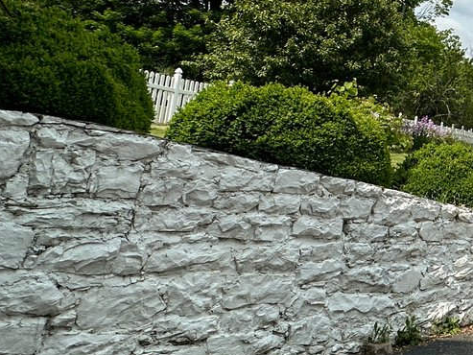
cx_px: 639
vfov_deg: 32.8
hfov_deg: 31.6
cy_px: 76
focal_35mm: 43
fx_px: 588
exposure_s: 1/2618
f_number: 2.2
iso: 50
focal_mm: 2.22
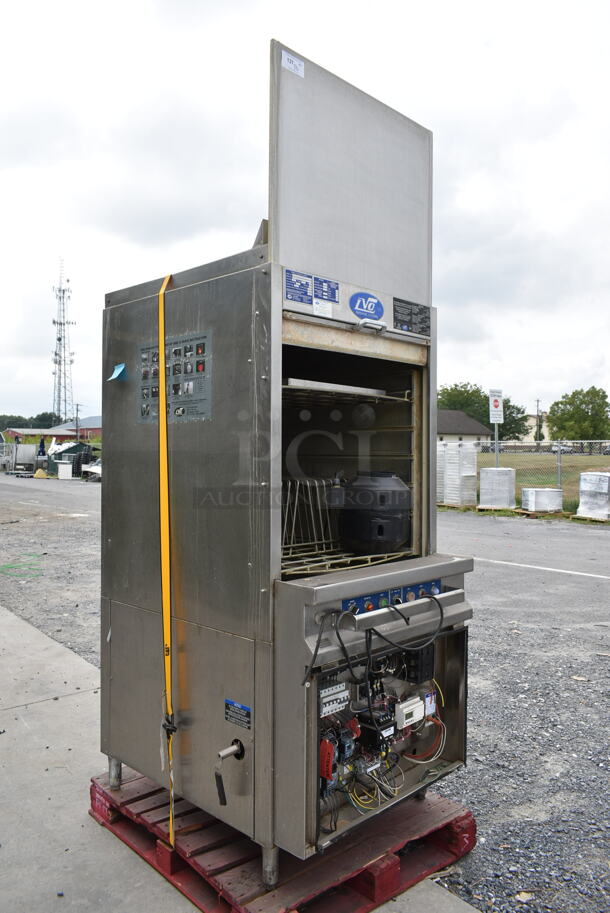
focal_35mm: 27
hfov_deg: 48.0
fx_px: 685
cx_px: 305
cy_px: 456
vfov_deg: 67.3
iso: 100
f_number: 7.1
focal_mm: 18
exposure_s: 1/200
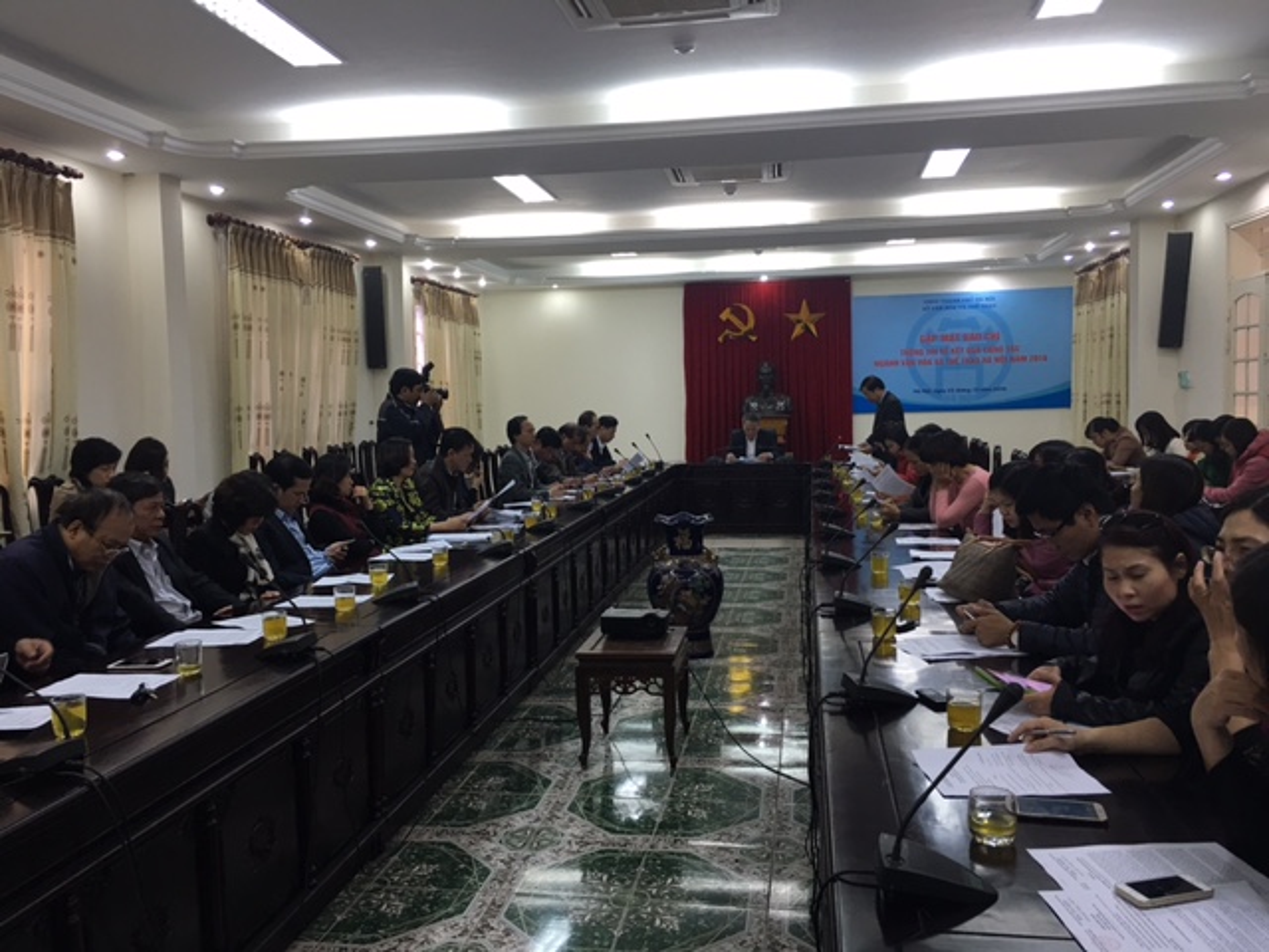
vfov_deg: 48.2
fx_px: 1063
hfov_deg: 61.7
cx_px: 634
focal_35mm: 29
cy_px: 476
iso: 32
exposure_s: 1/17
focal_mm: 4.15
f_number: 2.2
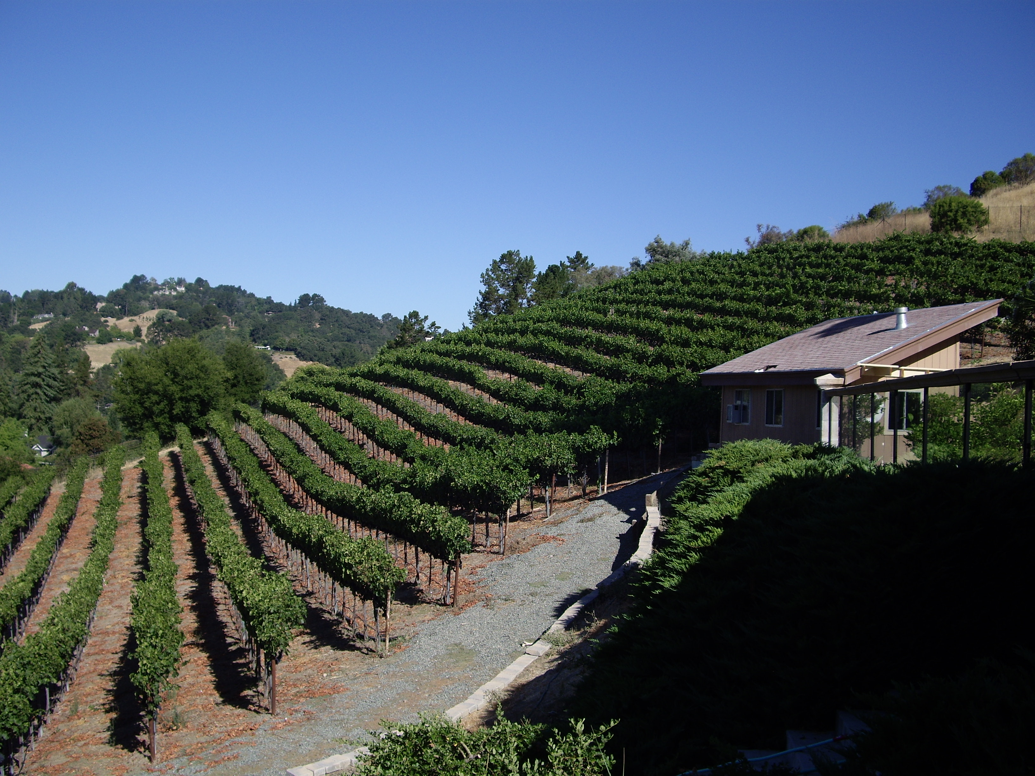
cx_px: 518
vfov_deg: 37.7
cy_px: 388
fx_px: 1136
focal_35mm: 38
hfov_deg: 49.0
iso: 50
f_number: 5.6
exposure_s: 1/250
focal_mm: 7.9
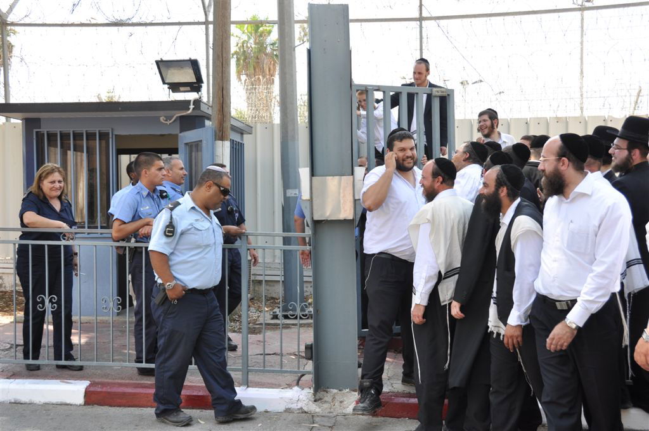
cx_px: 324
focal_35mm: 40
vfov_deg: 32.9
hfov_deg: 48.0
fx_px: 729
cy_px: 216
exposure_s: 1/200
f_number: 7.1
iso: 200
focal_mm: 27
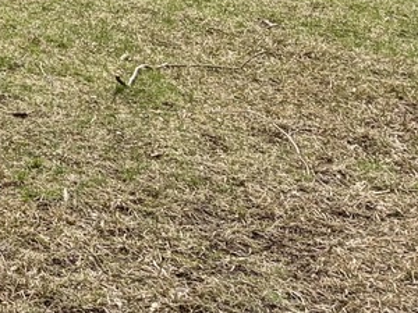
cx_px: -574
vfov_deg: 11.1
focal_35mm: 125
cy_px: -249
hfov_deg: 12.5
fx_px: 1509
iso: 50
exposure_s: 1/2141
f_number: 1.6
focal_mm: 5.96
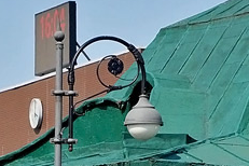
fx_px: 3396
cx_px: 66
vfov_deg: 2.8
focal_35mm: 491
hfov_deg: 4.2
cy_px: 324
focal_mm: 60
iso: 200
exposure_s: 1/1000
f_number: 7.1
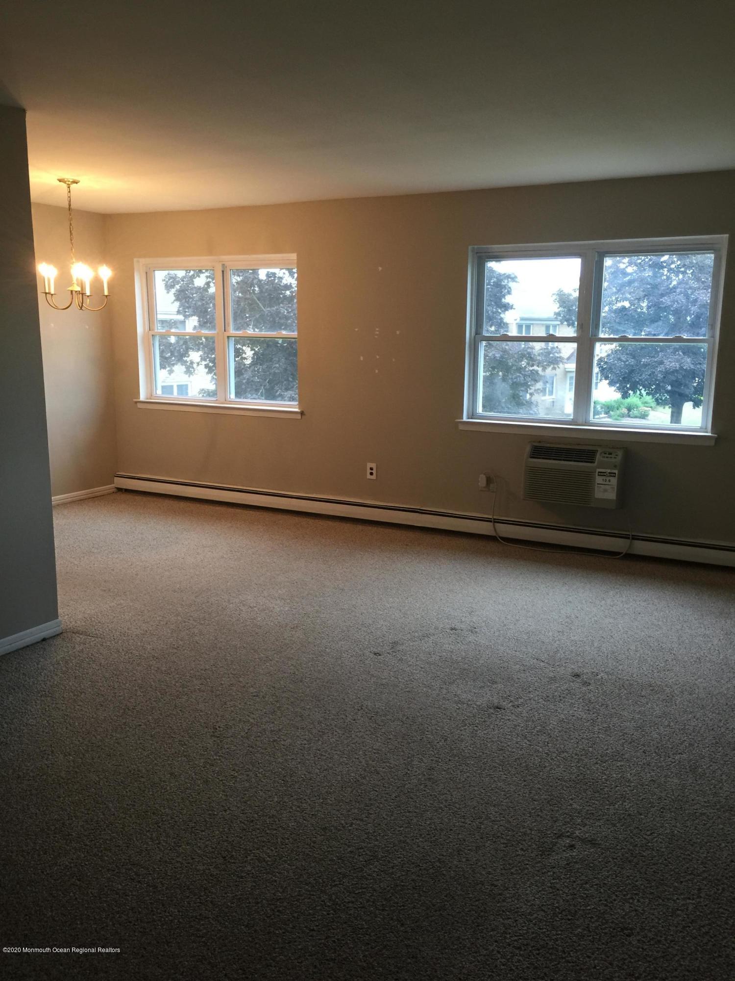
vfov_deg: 61.7
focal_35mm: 29
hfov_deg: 48.2
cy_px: 490
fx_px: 821
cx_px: 368
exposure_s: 1/15
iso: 40
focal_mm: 4.15
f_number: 2.2
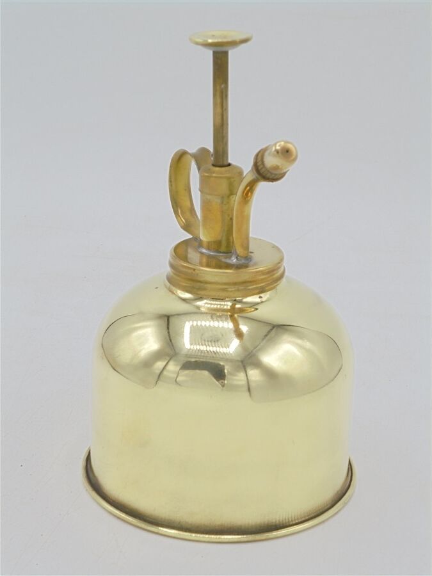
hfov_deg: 17.8
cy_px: 288
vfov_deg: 23.6
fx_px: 1381
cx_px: 216
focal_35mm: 83
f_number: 6.7
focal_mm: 14.9
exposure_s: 1/125
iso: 100
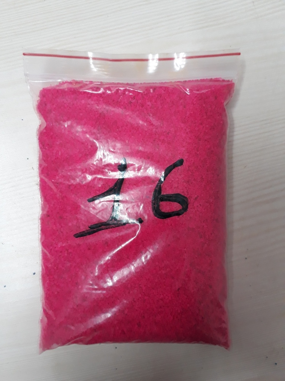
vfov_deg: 65.3
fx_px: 296
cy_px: 190
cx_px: 142
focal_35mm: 27
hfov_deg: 51.4
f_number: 1.9
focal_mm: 3.6
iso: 160
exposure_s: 1/20
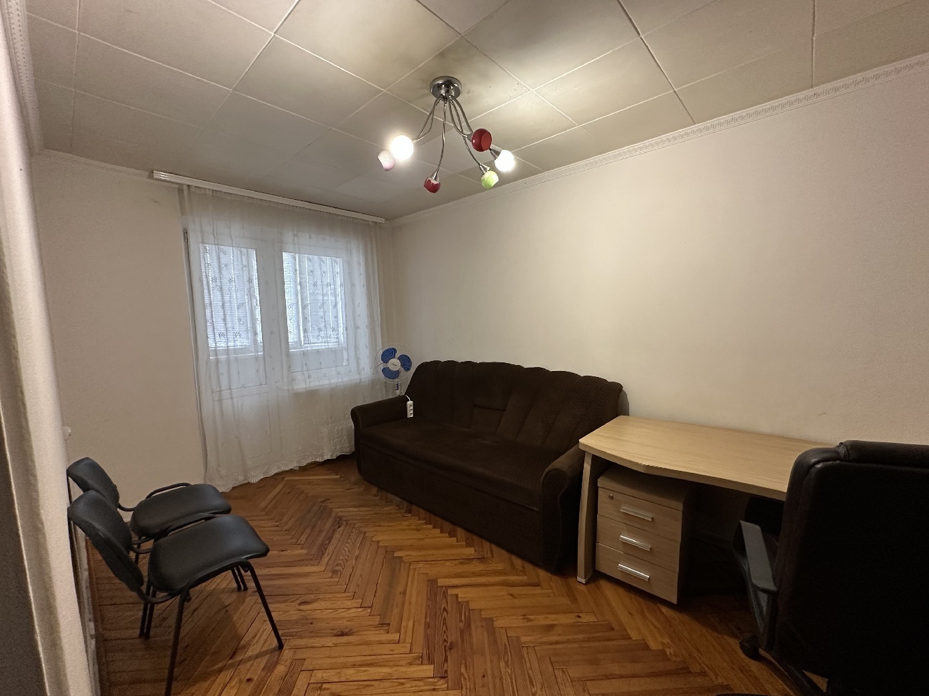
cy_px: 348
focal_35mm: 14
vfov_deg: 85.7
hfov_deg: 102.1
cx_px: 464
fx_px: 376
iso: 250
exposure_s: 1/50
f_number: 2.2
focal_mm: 2.22
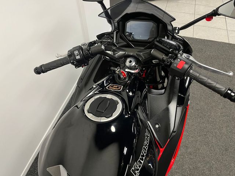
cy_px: 88
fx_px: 177
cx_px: 118
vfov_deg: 53.1
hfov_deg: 67.3
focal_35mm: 26
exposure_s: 1/50
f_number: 1.6
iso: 160
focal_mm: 5.1
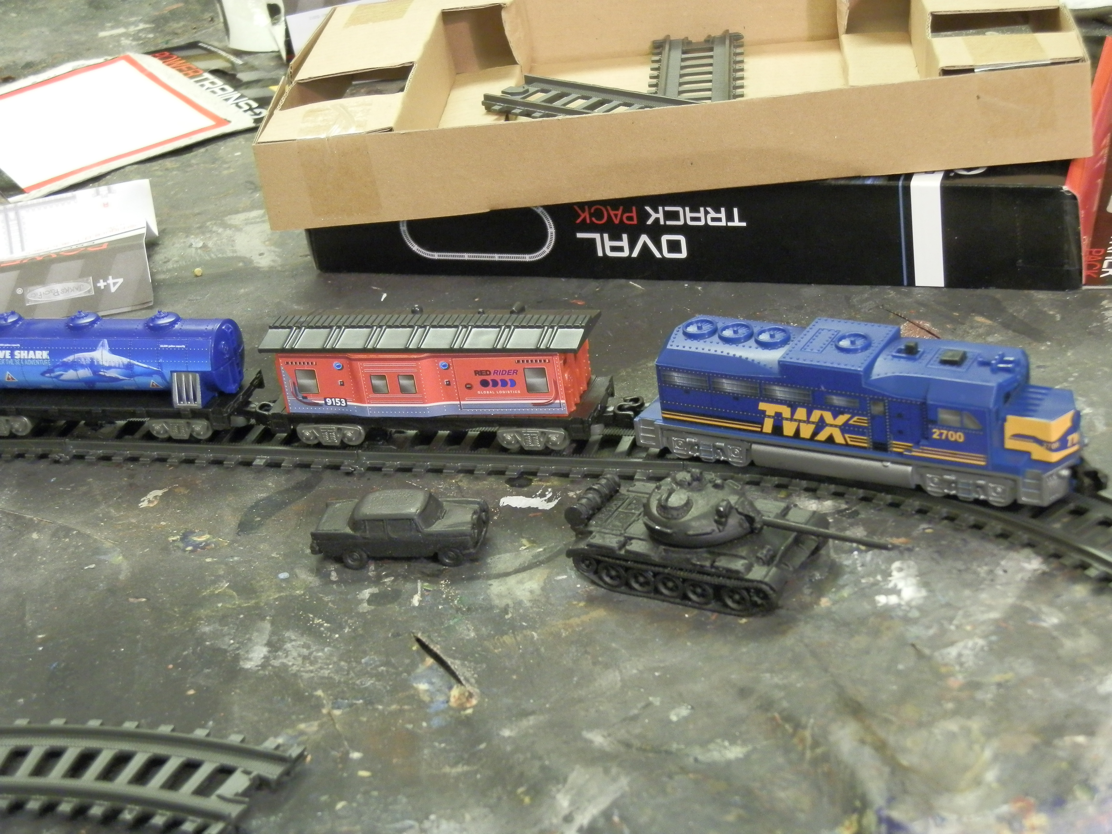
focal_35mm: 61
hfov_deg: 31.7
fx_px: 1960
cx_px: 556
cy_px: 417
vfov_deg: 24.0
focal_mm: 10.99
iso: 320
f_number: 3.7
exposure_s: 1/8
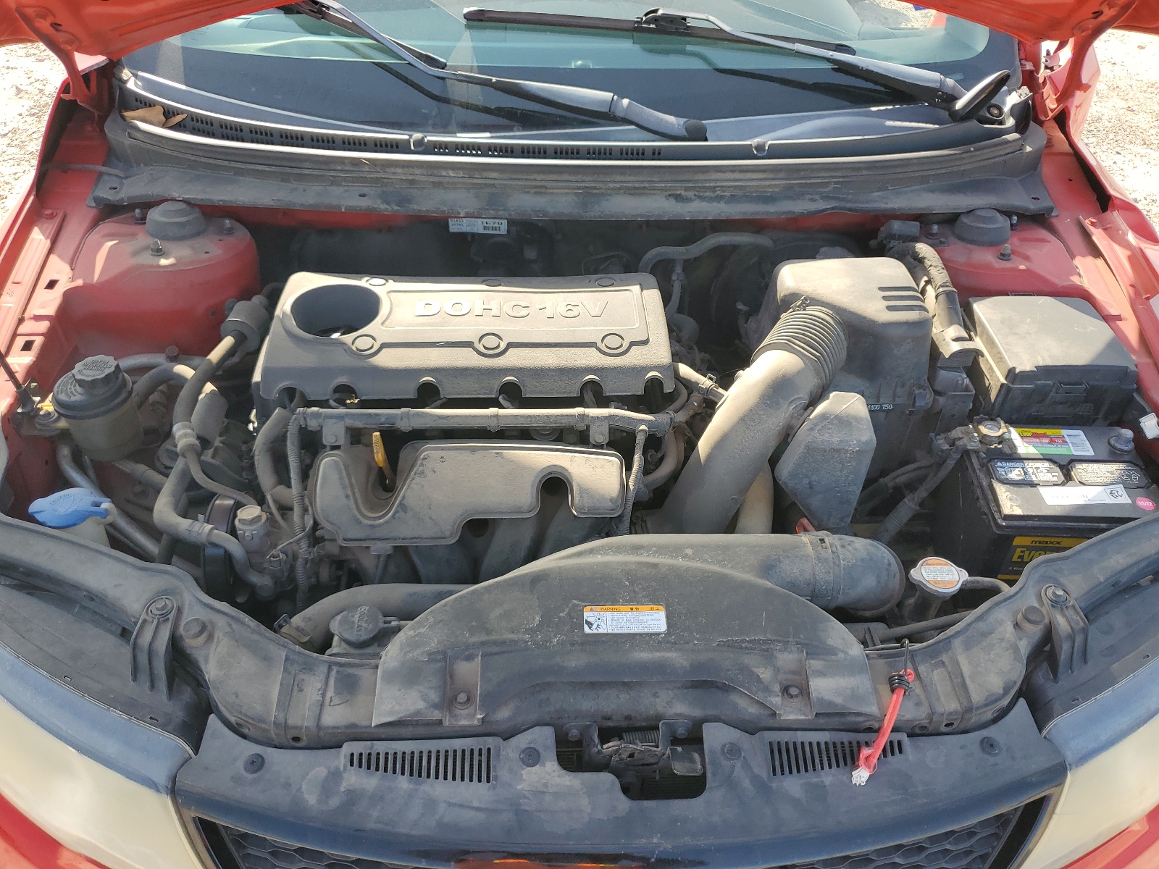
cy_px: 434
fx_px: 871
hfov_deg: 67.3
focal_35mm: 26
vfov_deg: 53.1
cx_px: 580
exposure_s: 1/625
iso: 50
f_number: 1.5
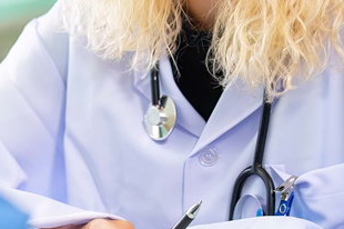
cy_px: -31
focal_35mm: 218
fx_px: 2081
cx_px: 17
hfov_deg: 9.4
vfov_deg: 6.3
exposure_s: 1/320
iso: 320
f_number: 2
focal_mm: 50
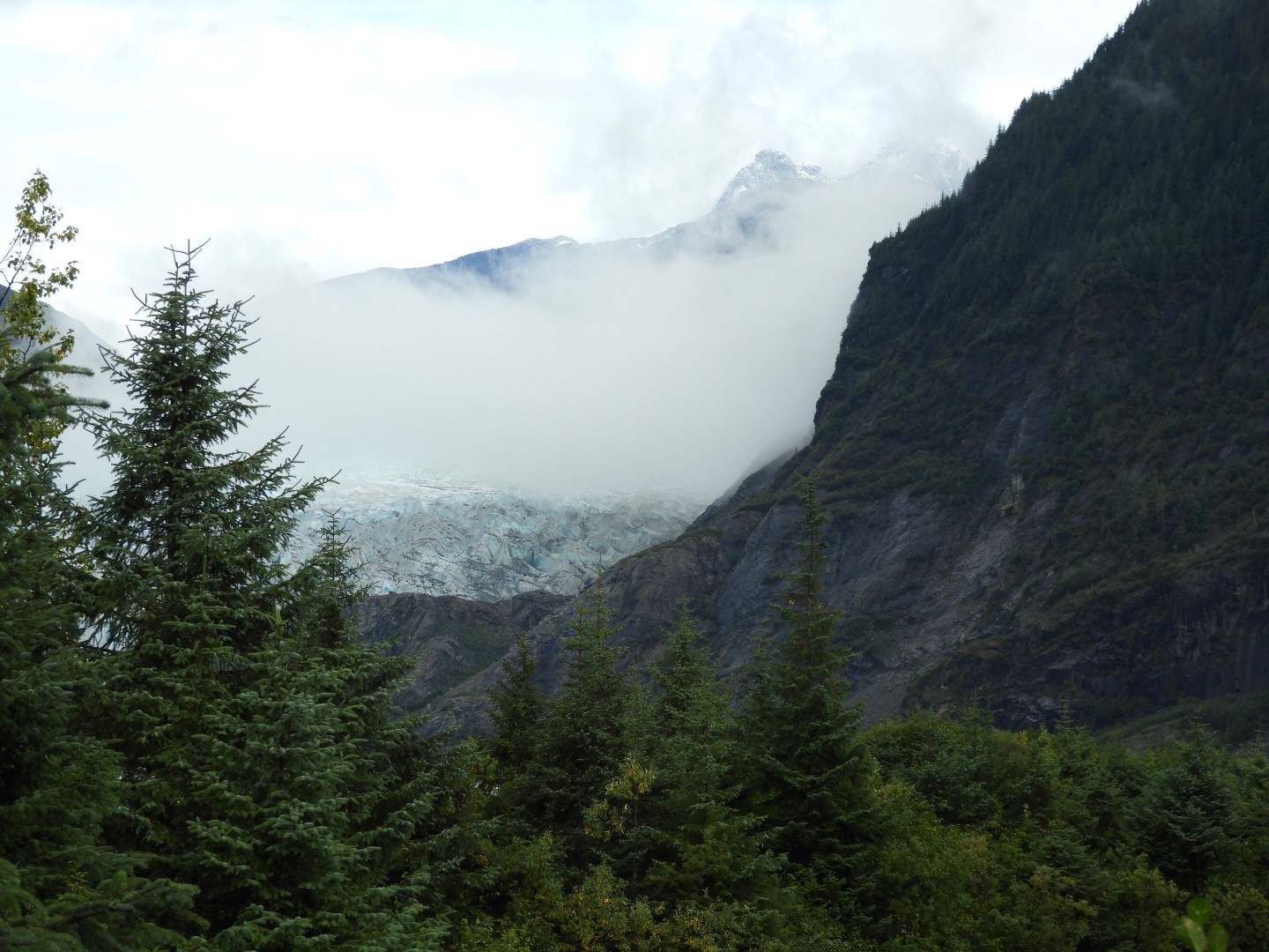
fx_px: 4216
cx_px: 634
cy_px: 476
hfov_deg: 17.1
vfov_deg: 12.9
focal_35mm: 115
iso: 100
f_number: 5
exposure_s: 1/320
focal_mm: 20.6
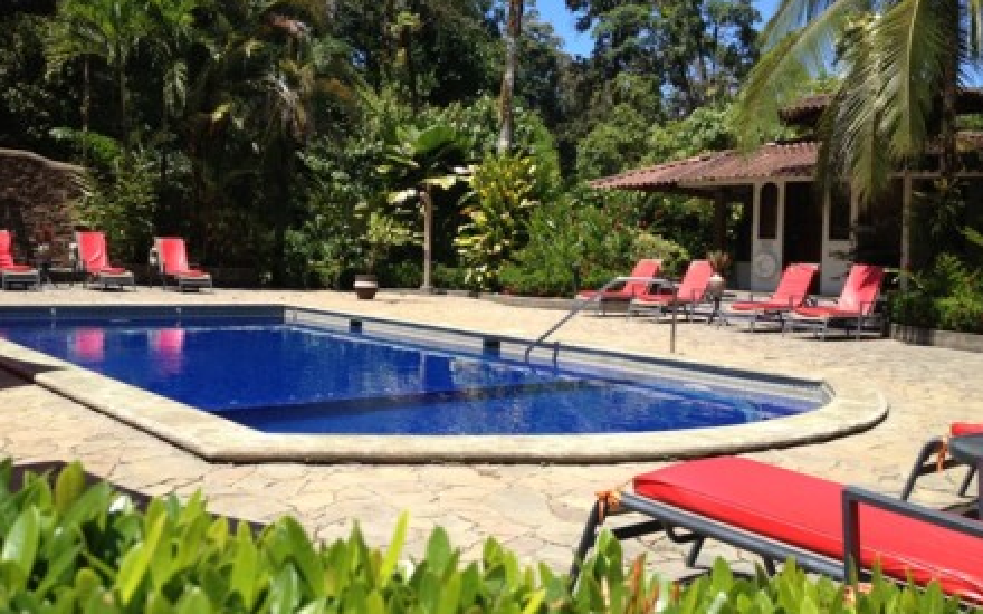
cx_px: 485
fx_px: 1018
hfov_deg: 51.5
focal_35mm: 38
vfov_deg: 33.5
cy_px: 261
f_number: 2.4
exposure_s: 1/1082
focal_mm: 4.28
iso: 50
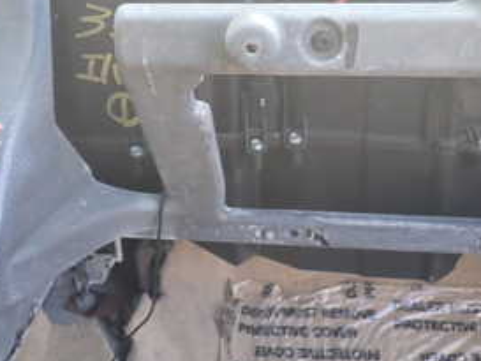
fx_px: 765
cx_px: 164
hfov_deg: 34.6
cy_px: 44
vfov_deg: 25.8
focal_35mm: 55
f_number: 2
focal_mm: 4.5
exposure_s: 1/100
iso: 100
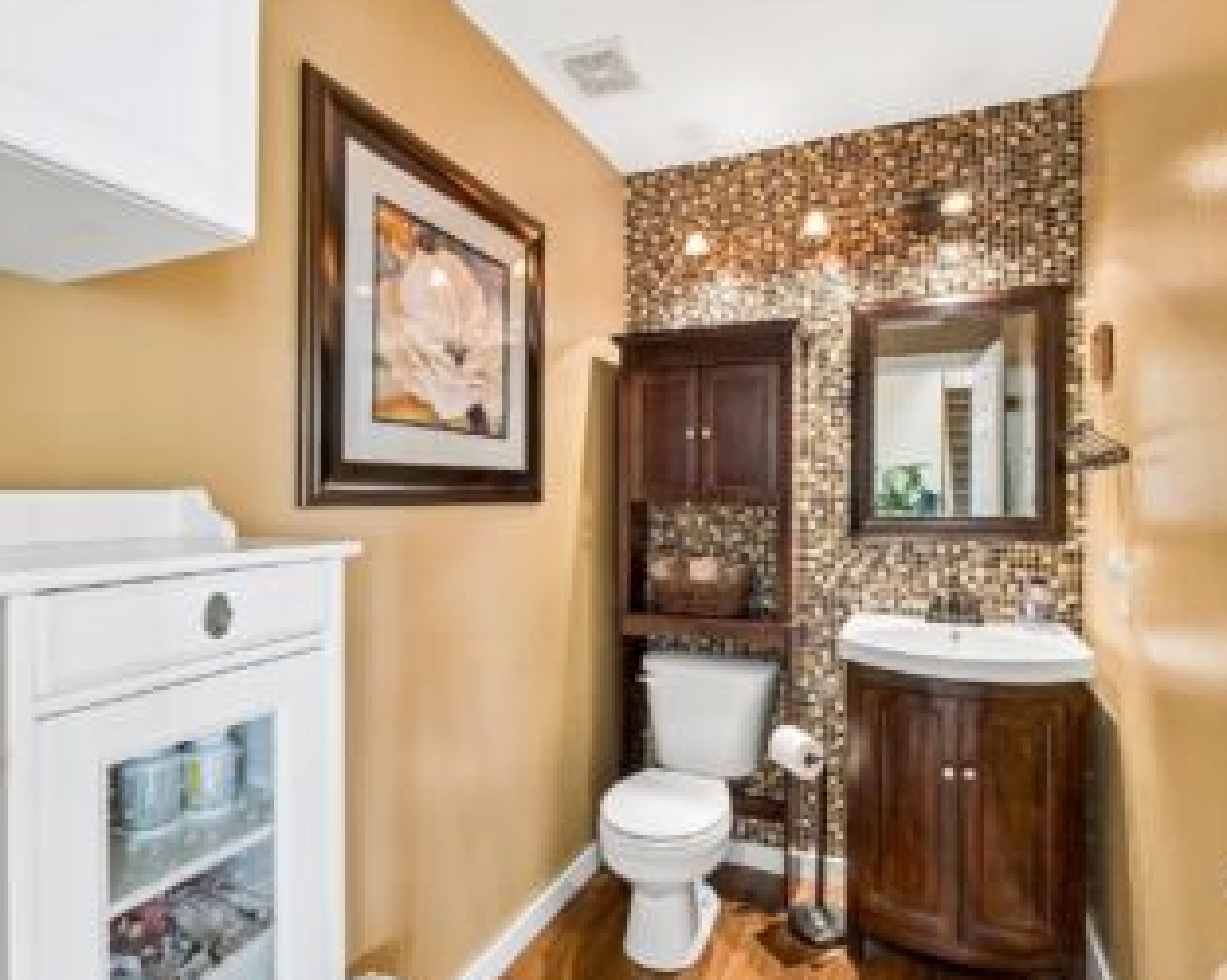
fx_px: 653
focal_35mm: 18
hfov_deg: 86.3
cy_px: 496
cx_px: 655
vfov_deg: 73.7
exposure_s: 1.3
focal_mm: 10
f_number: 9
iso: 250
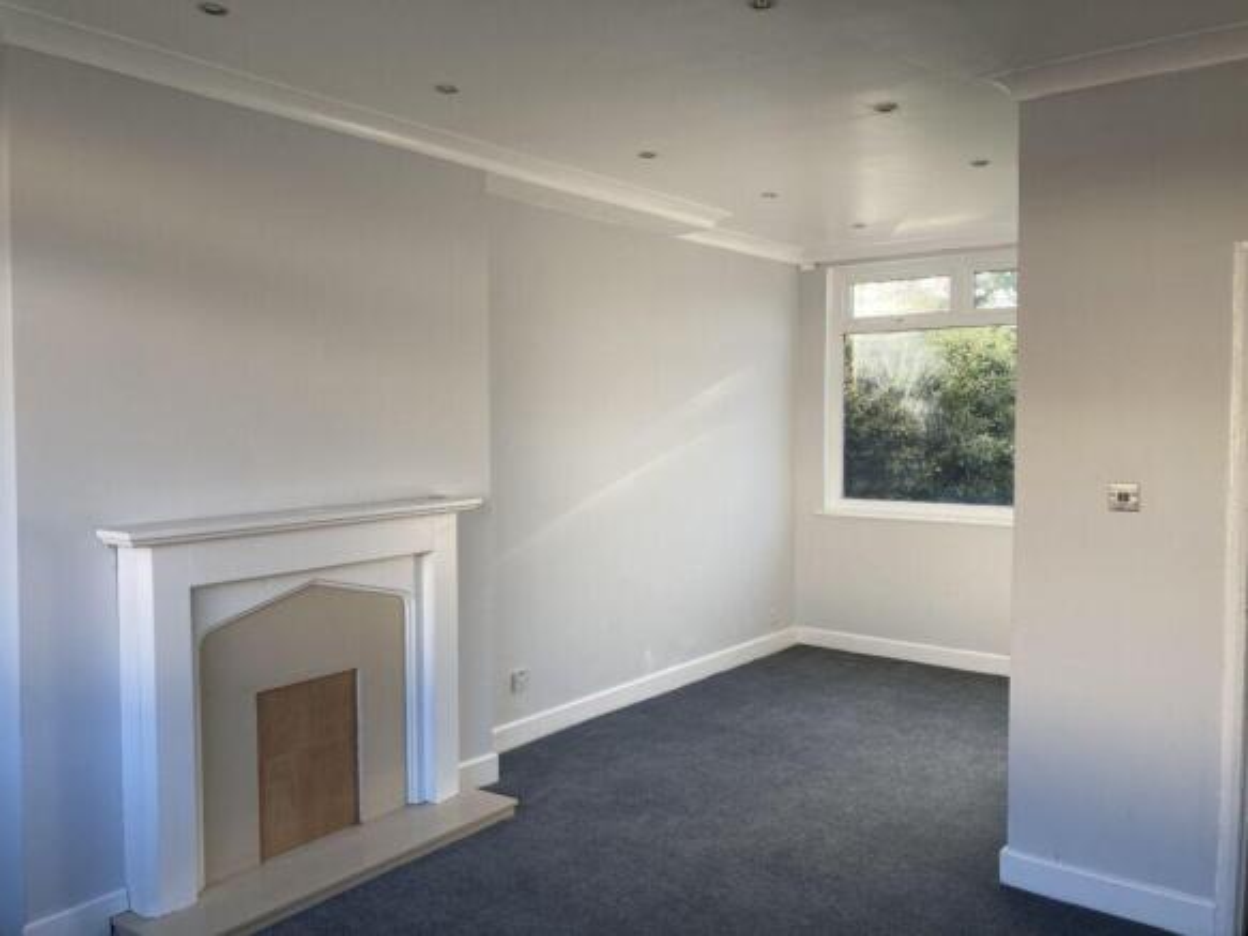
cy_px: 468
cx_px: 624
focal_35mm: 28
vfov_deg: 49.7
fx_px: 1009
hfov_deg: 63.5
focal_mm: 3.99
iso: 32
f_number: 1.8
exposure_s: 1/121
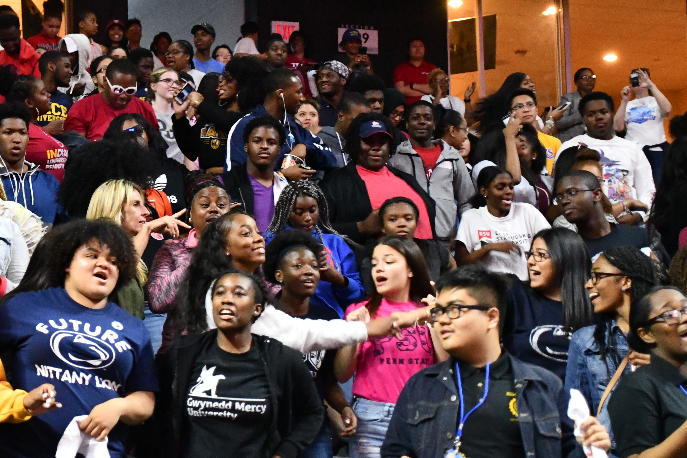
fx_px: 2347
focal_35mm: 123
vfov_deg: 11.1
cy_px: 202
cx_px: 150
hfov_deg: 16.5
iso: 7200
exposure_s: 1/60
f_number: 5
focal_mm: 52
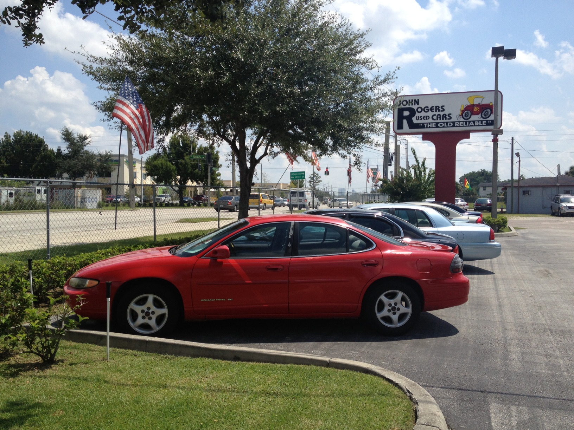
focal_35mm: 35
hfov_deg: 52.6
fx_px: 580
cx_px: 287
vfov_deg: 40.7
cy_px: 215
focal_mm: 4.28
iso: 50
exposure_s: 1/2123
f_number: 2.4
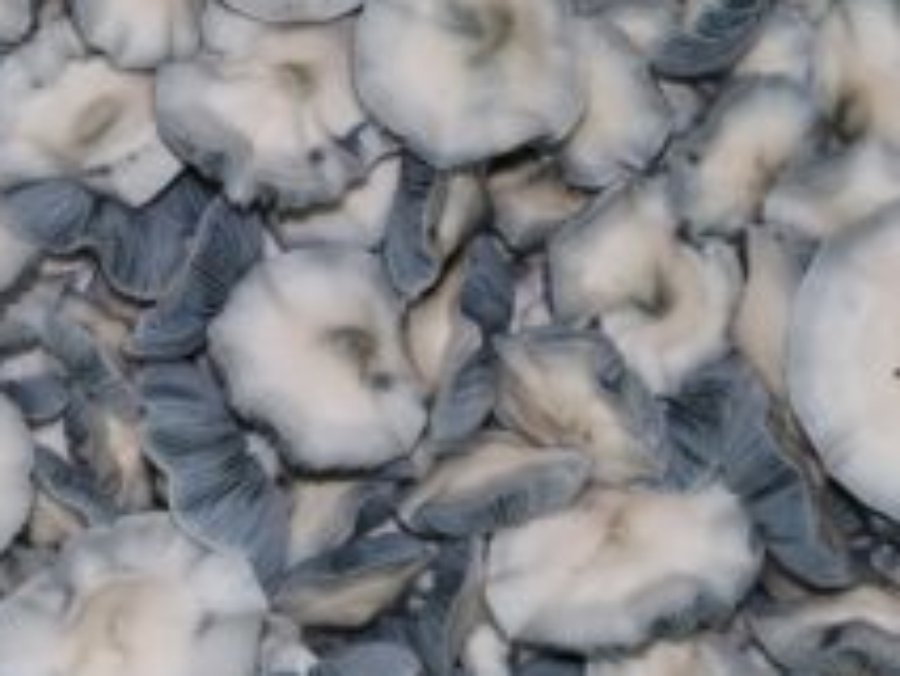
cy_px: 180
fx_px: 1873
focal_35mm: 72
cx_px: 334
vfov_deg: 20.3
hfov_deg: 26.9
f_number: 1.8
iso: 20
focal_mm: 5.4
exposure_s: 1/120
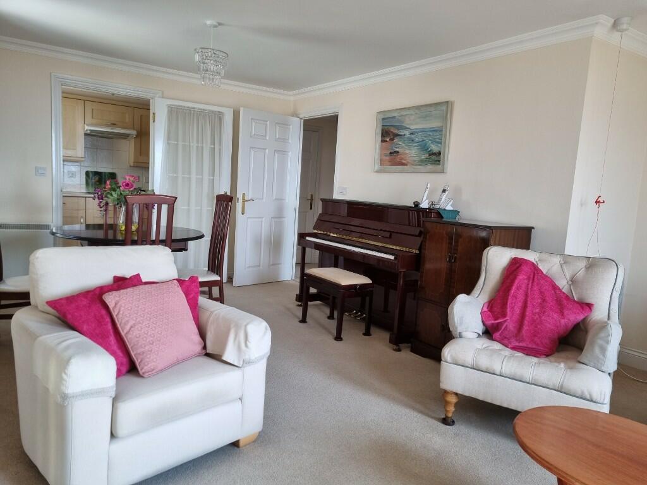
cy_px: 242
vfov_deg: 53.1
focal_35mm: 26
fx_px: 486
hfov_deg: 67.3
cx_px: 324
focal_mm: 5.4
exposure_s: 1/100
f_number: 1.8
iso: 50
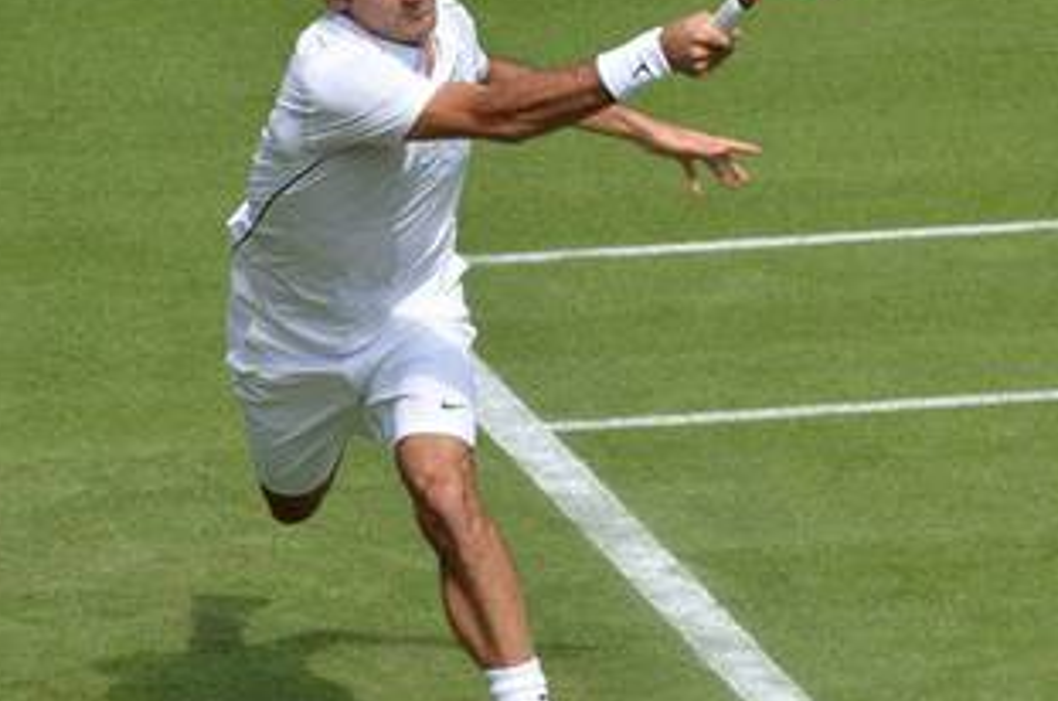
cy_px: 162
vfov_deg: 1.6
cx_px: 973
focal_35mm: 877
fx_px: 25721
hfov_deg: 2.4
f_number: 5.3
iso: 180
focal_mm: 260
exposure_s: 1/800
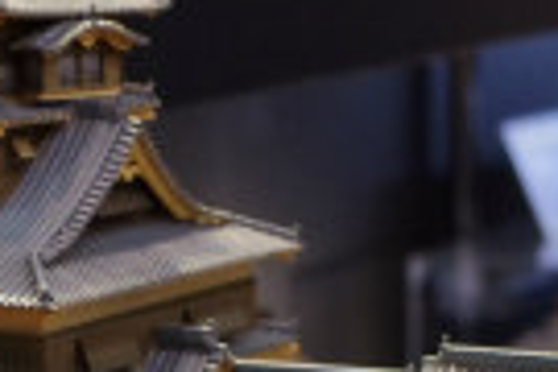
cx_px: 21
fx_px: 2681
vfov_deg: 7.7
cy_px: 649
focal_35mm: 173
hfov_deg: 11.8
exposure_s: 1/100
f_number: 4
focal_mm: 26.25
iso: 1600
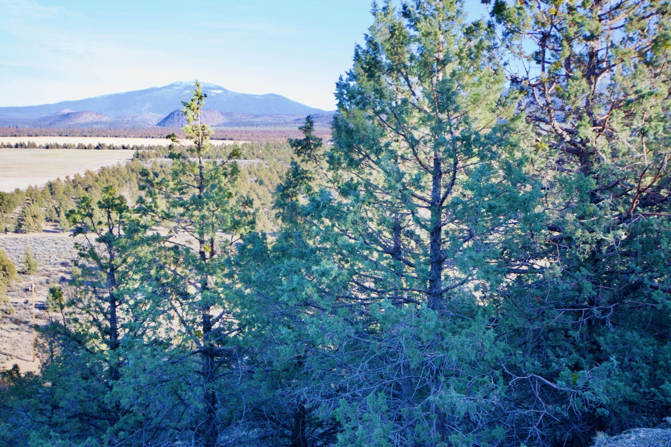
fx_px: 671
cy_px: 224
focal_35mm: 36
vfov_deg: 36.9
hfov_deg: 53.1
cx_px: 336
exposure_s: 1/250
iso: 360
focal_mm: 24
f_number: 5.6
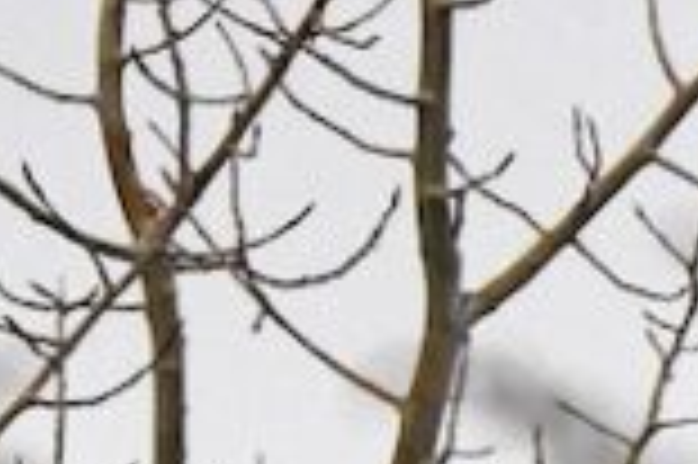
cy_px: -16
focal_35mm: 3994
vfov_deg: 0.3
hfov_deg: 0.5
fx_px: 77356
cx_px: -752
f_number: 11
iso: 1600
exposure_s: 1/6400
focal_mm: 480
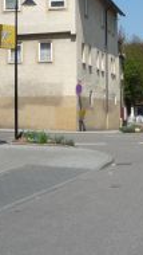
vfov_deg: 24.1
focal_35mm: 88
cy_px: 91
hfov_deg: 13.6
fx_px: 593
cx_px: 140
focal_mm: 5.2
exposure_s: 1/500
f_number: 5.6
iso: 100
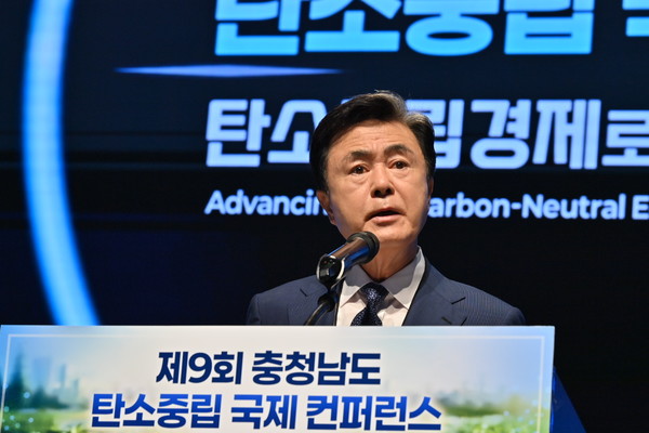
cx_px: 324
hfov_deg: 12.1
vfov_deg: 8.1
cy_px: 216
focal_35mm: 170
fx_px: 3064
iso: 1000
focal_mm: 170
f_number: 9
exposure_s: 1/250
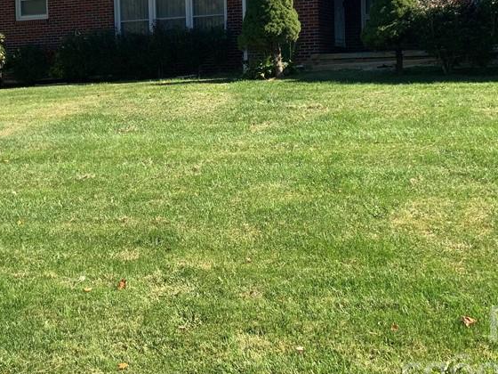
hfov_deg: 36.1
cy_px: 93
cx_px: 213
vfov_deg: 27.1
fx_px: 762
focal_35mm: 53
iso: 16
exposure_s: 1/869
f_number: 1.8
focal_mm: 3
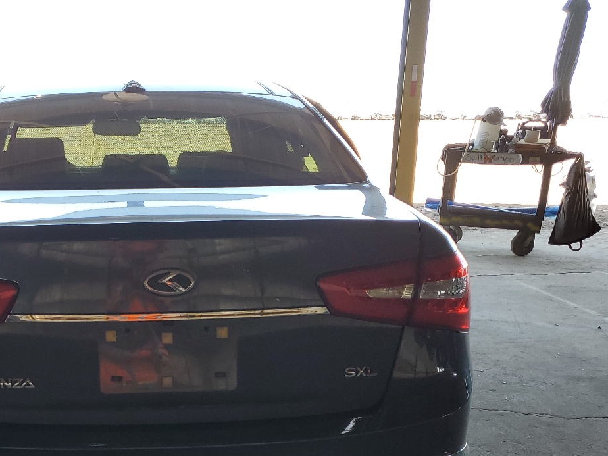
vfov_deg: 31.4
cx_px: 149
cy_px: 364
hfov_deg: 40.8
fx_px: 790
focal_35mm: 45
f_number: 1.5
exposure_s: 1/213
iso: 50
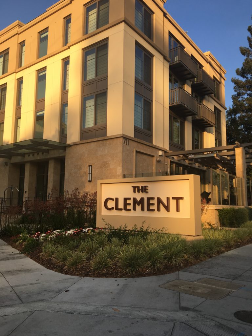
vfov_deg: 61.7
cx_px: 126
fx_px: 281
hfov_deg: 48.2
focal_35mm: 29
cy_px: 168
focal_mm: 4.15
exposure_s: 1/527
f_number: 2.2
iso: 25
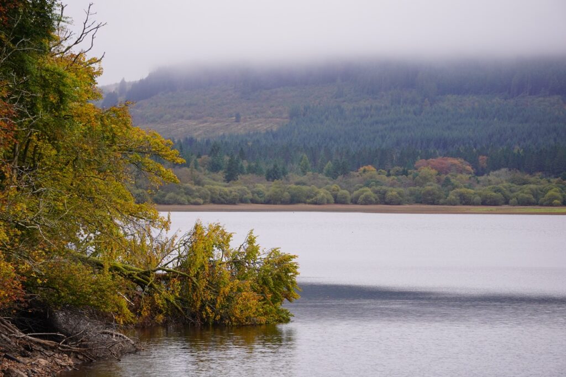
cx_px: 283
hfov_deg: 12.9
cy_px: 188
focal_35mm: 159
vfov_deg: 8.6
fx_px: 2499
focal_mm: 106
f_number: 5.6
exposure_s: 1/200
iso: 250
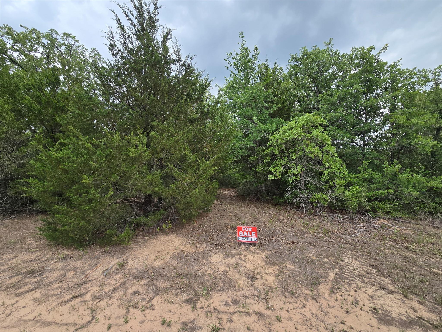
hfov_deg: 106.2
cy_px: 166
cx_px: 221
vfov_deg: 89.9
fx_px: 166
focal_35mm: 13
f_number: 2.2
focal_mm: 2.2
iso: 50
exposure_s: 1/1248
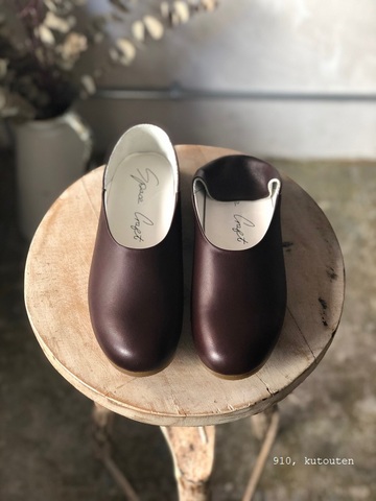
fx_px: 753
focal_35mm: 52
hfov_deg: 28.0
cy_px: 250
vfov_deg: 36.8
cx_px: 188
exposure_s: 1/40
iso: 100
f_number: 2.4
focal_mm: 6
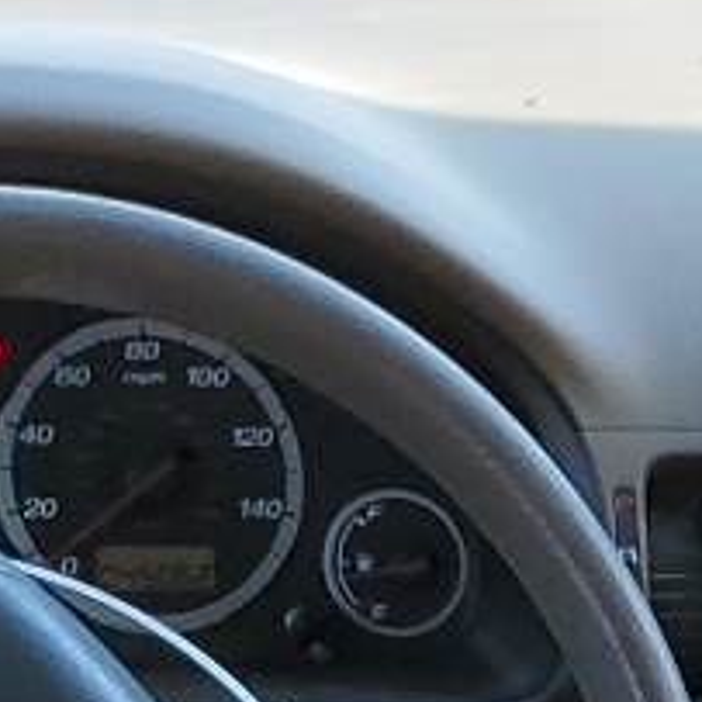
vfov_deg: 8.5
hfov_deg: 9.3
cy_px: 1909
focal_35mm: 181
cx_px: 1210
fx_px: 4153
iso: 50
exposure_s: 1/217
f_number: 1.5
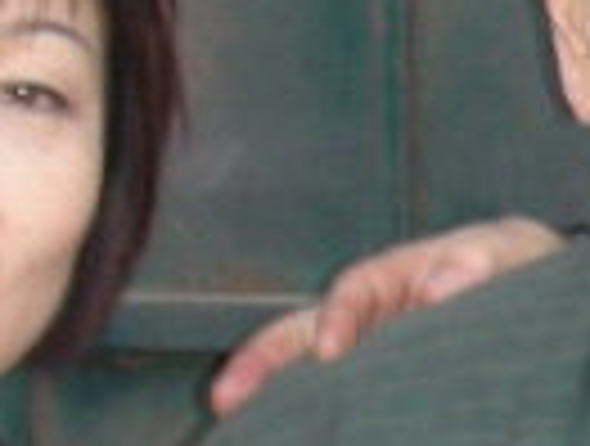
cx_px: 1437
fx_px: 5059
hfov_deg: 6.4
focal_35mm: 296
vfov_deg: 5.0
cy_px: 491
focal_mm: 6.3
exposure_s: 1/60
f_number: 3.5
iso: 118
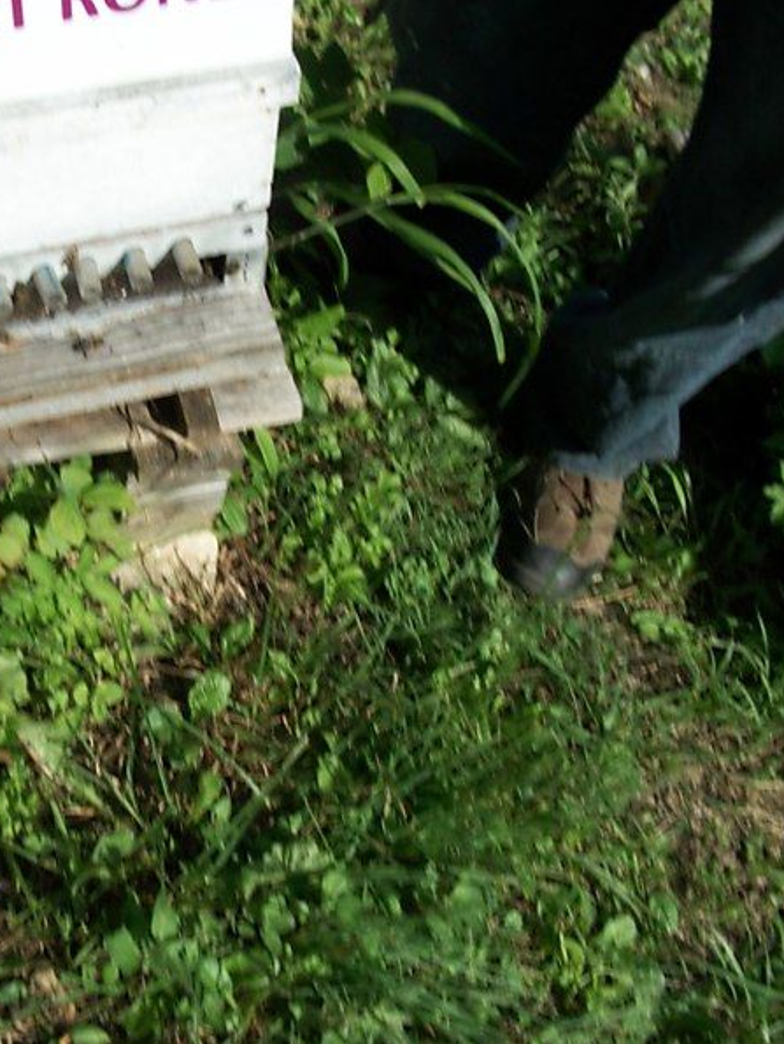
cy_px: 525
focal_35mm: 43
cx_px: 144
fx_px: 1297
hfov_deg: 32.6
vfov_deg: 43.8
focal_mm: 5.7
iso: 80
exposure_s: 1/500
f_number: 5.5
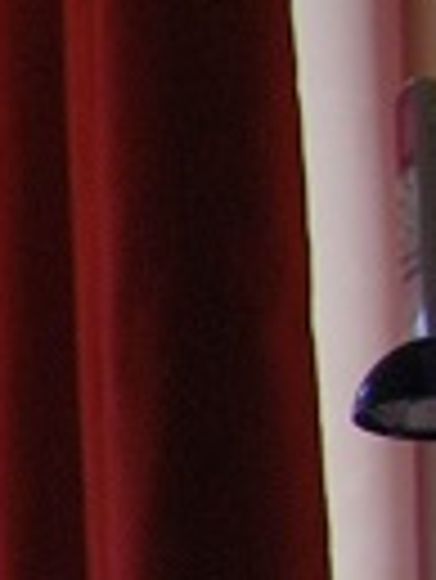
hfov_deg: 4.7
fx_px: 4024
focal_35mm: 240
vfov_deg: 7.9
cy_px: 1120
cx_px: -2011
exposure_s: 1/60
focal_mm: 18
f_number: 5.6
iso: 200
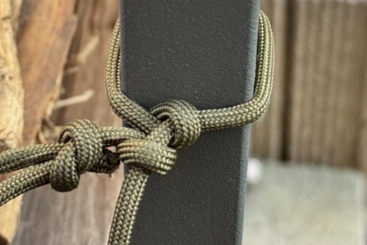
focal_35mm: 103
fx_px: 1050
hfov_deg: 19.7
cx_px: 111
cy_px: 111
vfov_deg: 13.3
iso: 80
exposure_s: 1/121
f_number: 1.78
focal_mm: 6.76
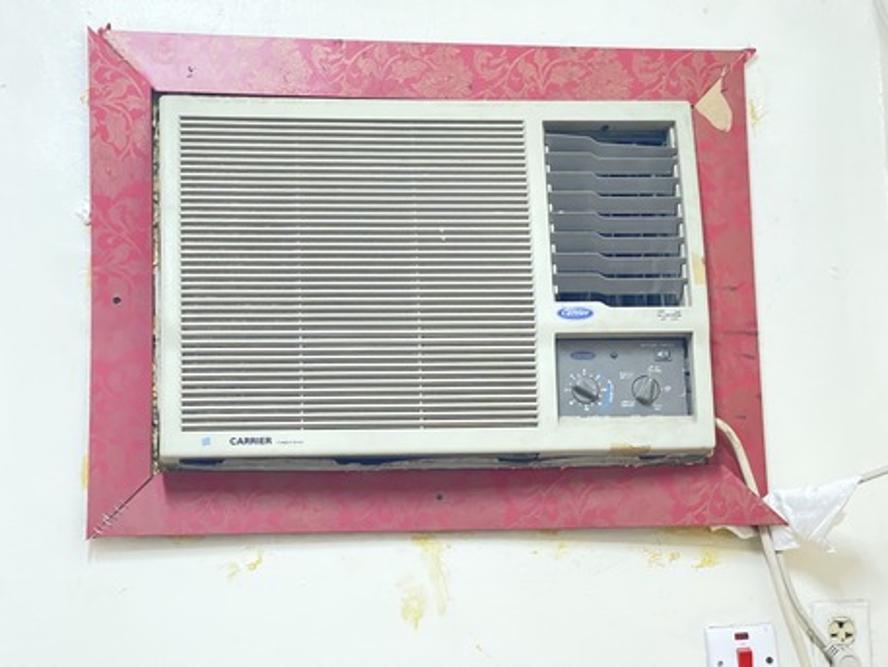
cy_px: 334
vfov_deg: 22.9
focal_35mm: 64
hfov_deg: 30.3
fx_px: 1642
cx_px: 444
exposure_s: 1/30
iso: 1000
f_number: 2.2
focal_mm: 7.5
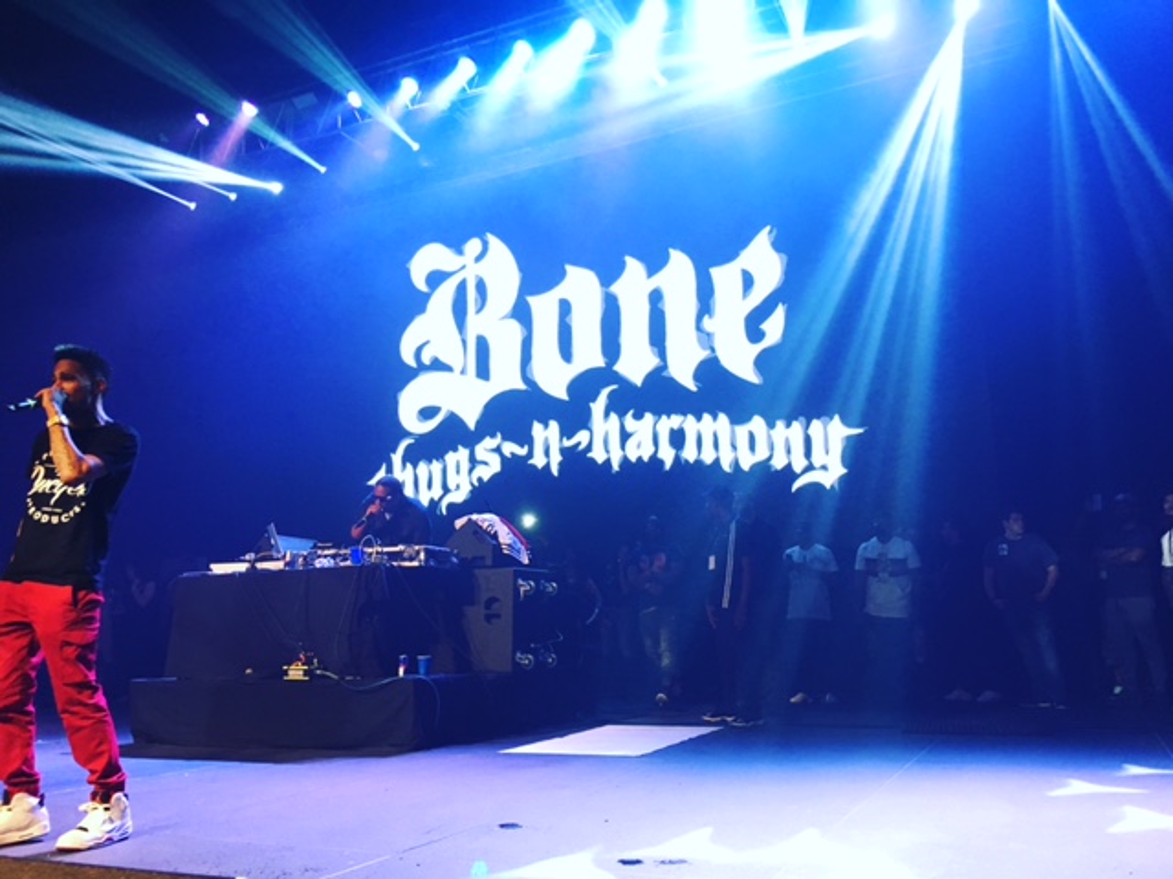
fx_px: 983
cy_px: 440
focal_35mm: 29
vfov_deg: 48.2
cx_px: 586
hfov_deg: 61.7
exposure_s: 1/30
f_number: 2.2
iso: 125
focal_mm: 4.15
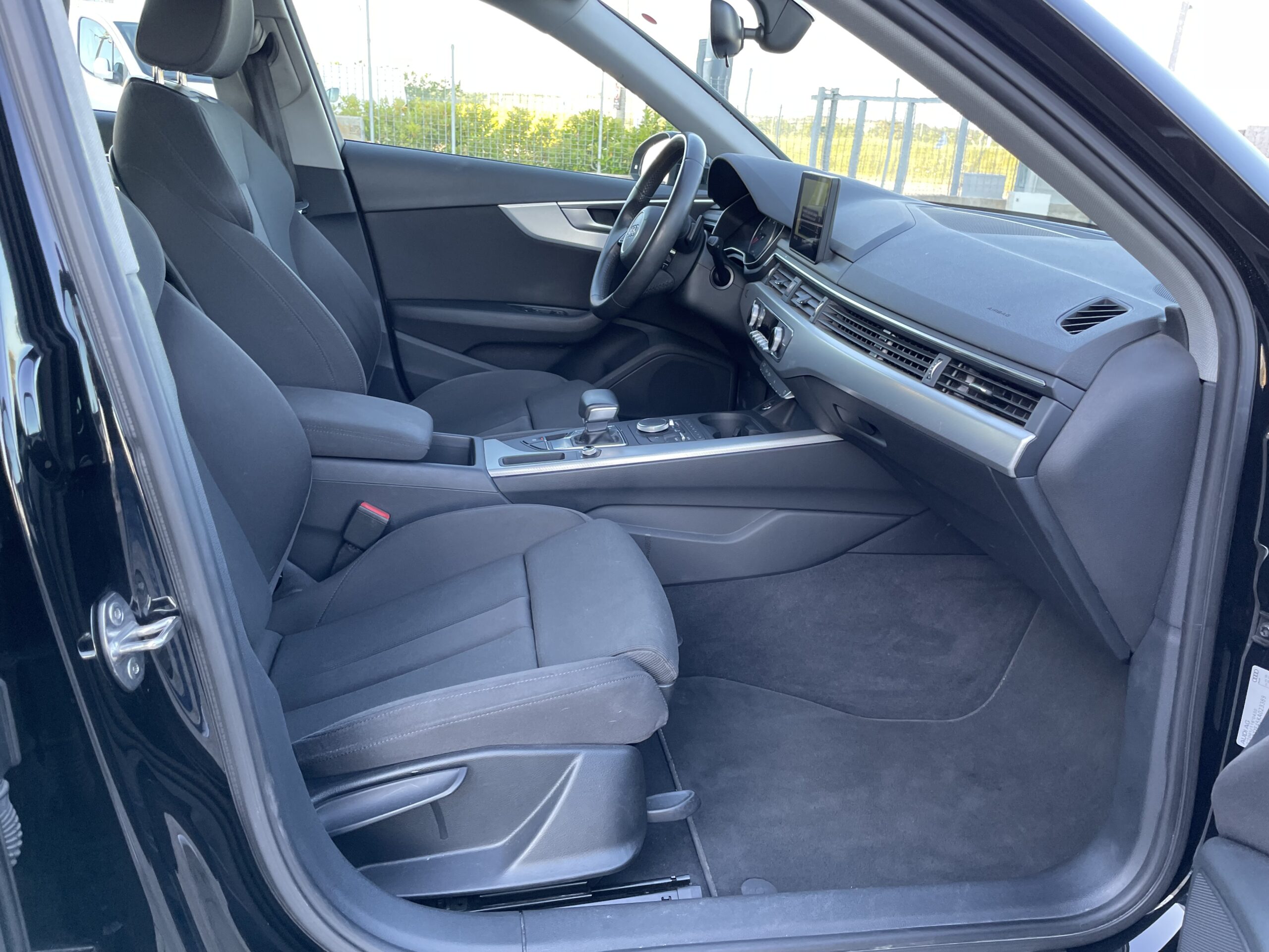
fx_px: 953
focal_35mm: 26
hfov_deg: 67.3
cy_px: 476
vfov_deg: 53.1
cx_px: 634
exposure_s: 1/121
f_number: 1.6
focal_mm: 4.2
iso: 100
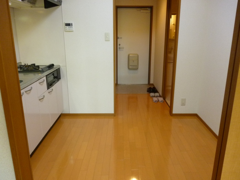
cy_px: 90
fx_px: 194
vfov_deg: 49.7
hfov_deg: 63.4
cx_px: 120
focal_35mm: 28
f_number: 3.1
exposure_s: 1/40
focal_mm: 5
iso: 400
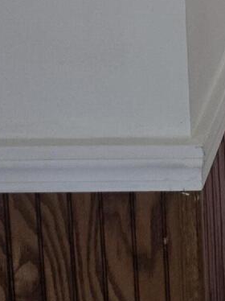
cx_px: 518
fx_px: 1067
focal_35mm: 123
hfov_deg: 10.5
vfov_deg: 14.2
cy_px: -237
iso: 250
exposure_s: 1/120
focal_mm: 6.3
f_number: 1.7
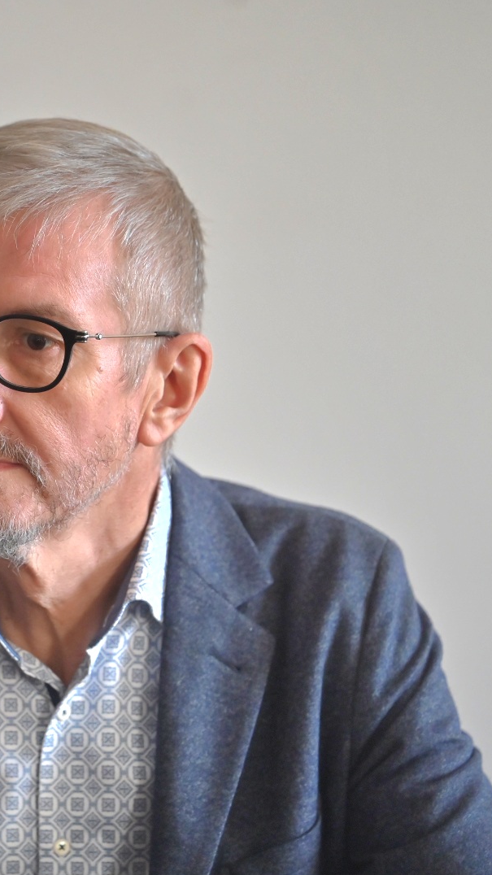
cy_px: 438
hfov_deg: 4.3
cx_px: 11
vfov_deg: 7.6
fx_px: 6589
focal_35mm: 284
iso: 1600
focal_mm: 180
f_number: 2.8
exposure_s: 1/400
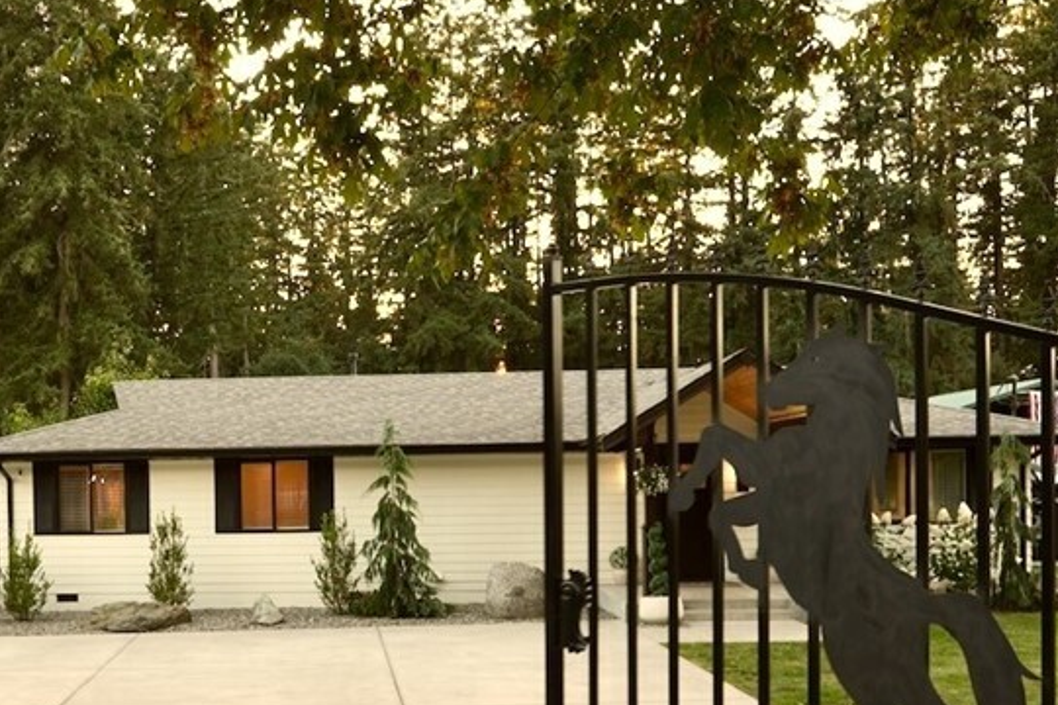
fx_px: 1293
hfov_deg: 43.3
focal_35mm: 44
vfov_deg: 30.1
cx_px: 280
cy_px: 506
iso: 100
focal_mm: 14
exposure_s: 1/15
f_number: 8
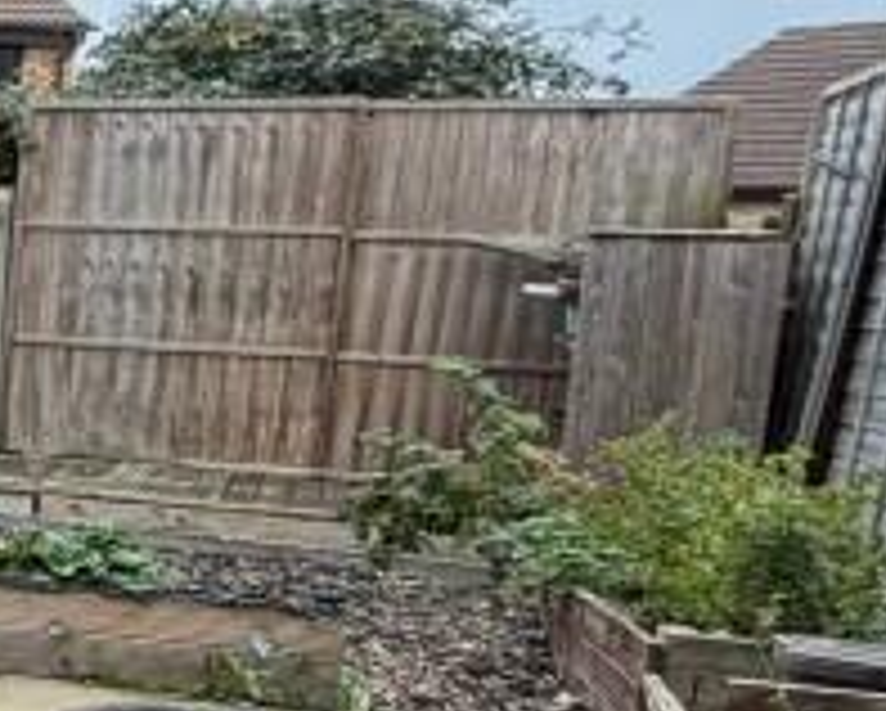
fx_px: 1864
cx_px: -742
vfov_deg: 21.5
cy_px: 500
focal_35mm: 71
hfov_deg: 19.4
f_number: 2.2
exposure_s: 1/121
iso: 160
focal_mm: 2.22
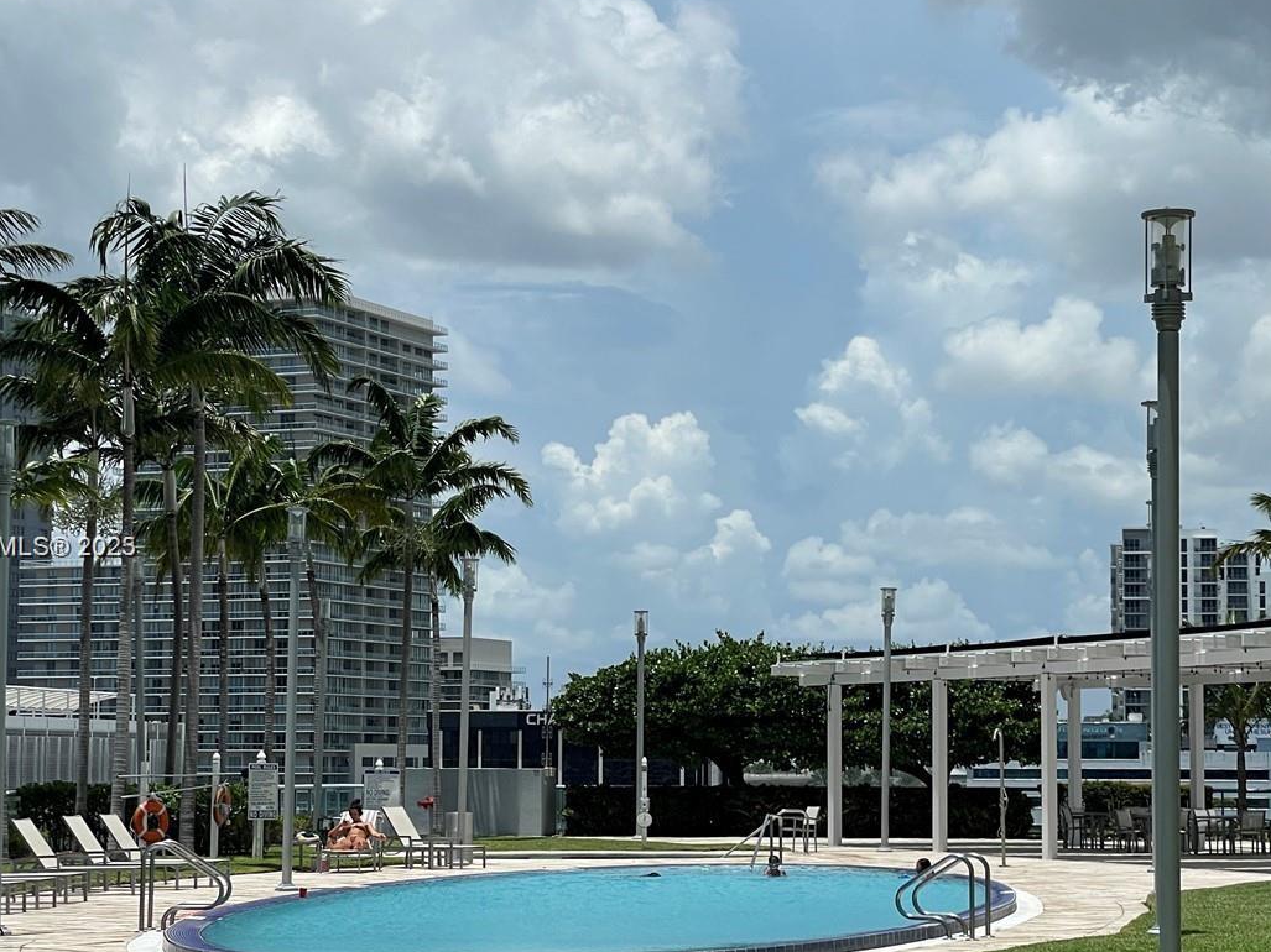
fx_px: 2974
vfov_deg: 18.2
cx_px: 730
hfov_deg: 24.1
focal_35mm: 81
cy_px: 549
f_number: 2
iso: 25
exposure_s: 1/3984
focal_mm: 6
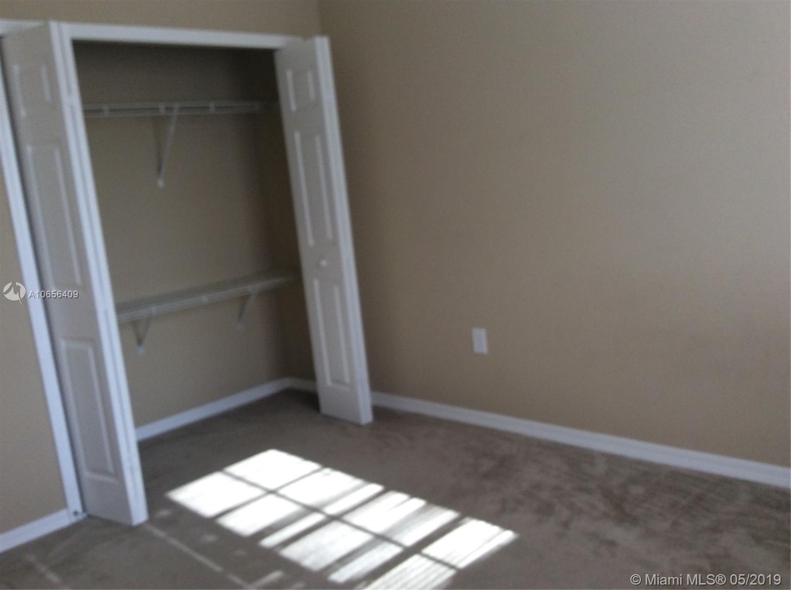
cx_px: 396
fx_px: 730
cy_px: 295
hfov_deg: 56.9
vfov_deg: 44.0
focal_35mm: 32
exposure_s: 1/120
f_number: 2.4
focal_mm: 3.3
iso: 64
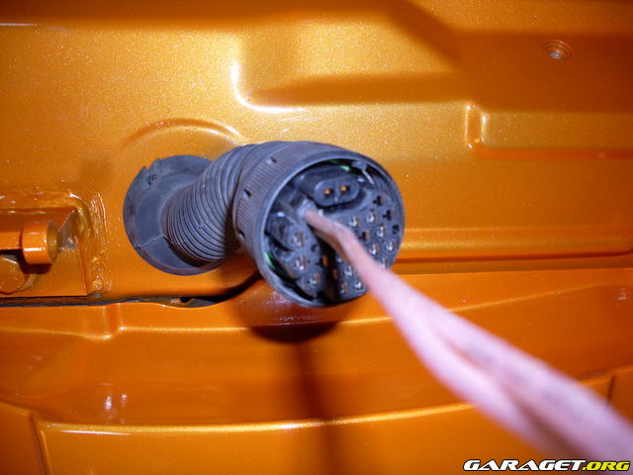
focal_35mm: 38
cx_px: 316
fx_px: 695
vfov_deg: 37.7
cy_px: 238
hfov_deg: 49.0
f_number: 2.8
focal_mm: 6.3
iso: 100
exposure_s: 1/45
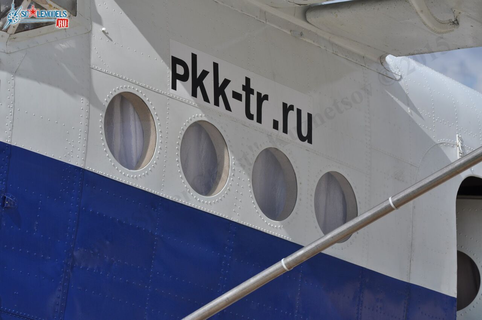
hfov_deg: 11.0
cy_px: 160
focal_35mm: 188
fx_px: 2507
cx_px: 241
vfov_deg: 7.3
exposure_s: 1/800
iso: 200
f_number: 8
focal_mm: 125
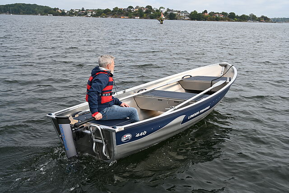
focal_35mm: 38
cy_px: 96
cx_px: 144
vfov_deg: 35.1
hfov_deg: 50.7
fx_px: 305
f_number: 6.3
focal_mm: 38
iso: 100
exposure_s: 1/320
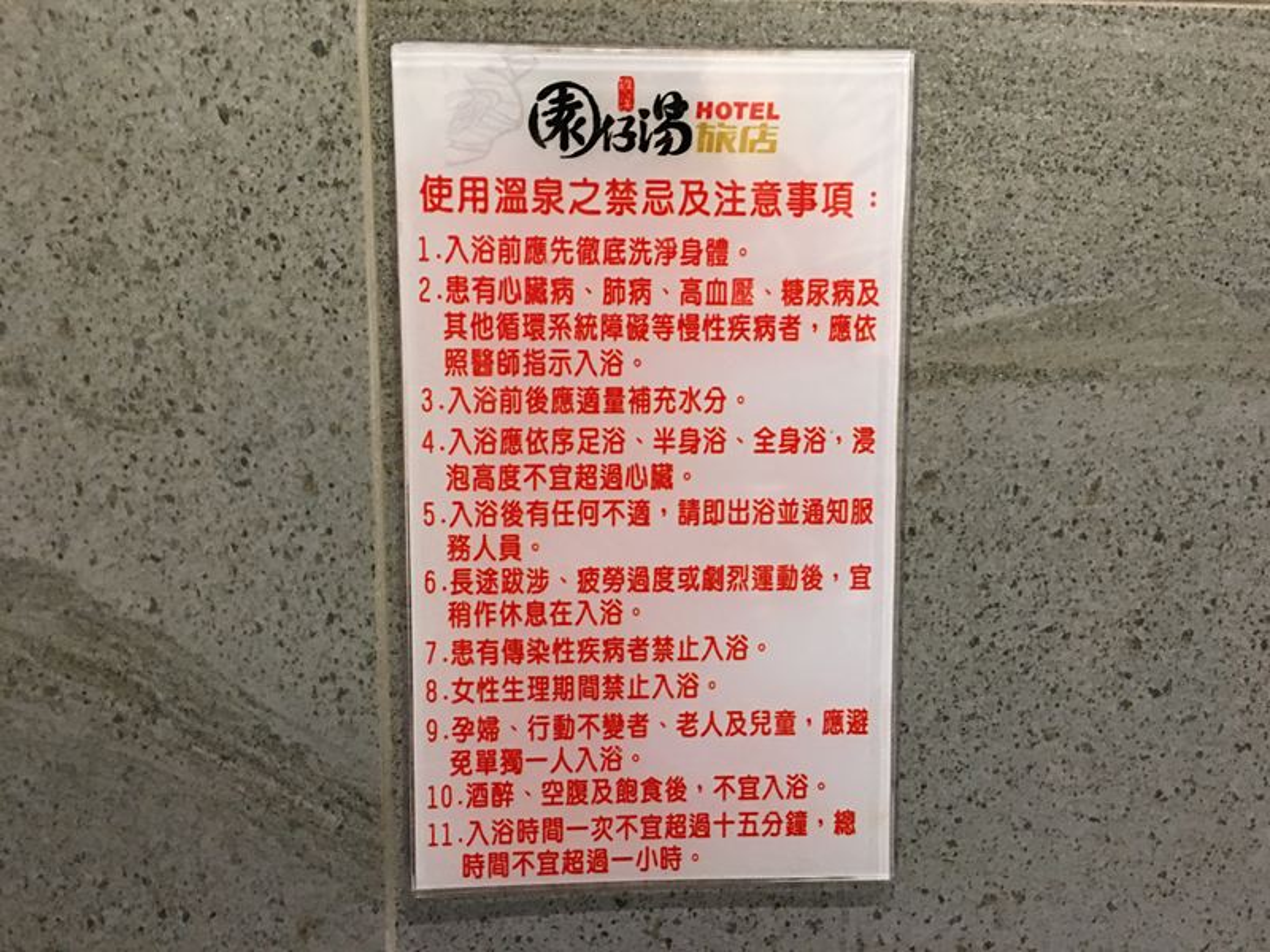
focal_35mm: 29
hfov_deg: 61.7
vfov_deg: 48.2
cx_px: 635
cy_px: 476
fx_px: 1064
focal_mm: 4.15
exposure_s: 1/4
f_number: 2.2
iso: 50
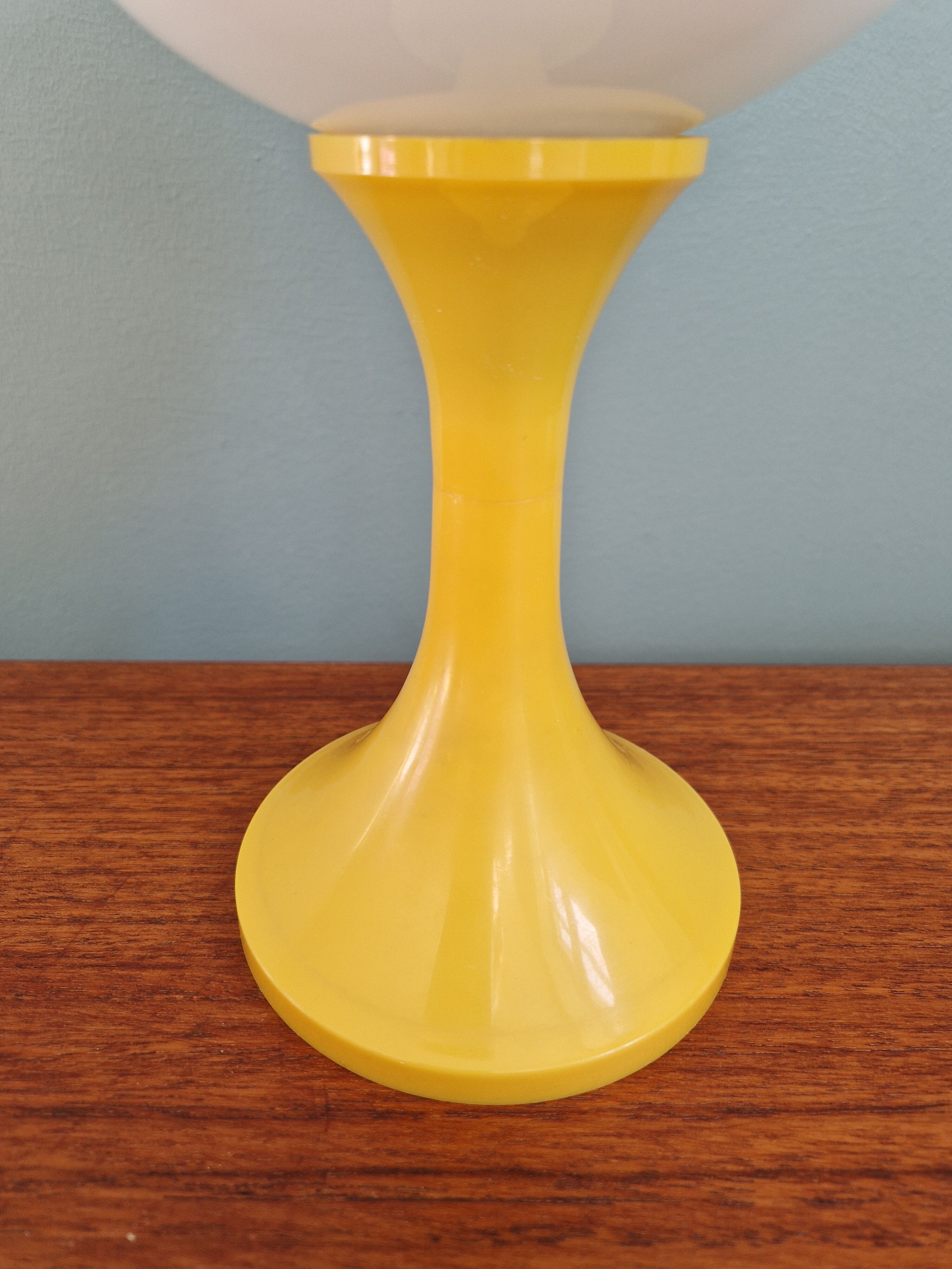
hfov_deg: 58.9
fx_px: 843
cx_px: 476
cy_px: 634
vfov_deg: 73.9
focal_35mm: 23
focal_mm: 5.4
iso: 50
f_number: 1.8
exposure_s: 1/50
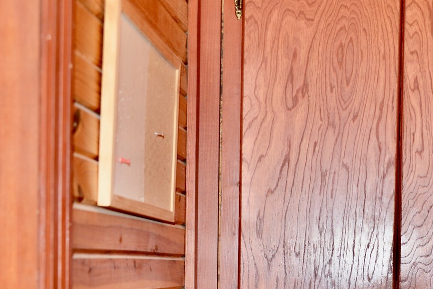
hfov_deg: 24.5
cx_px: 455
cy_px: 309
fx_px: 938
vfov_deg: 17.0
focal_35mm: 78
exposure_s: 1/60
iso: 320
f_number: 3.8
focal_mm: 35
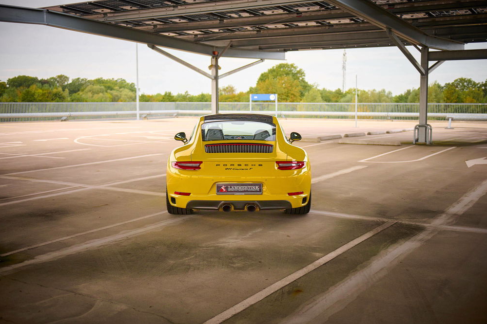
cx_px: 240
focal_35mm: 43
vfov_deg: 31.2
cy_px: 159
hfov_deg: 45.4
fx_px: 582
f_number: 2.8
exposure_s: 1/1250
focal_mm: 42
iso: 800
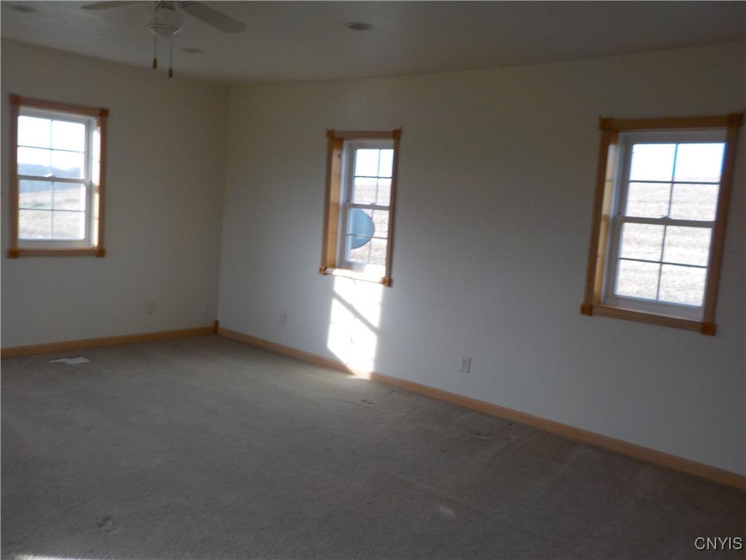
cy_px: 280
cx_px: 373
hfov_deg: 60.0
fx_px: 647
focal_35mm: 30
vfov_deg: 46.8
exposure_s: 1/80
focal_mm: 4.1
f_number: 3.3
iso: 125
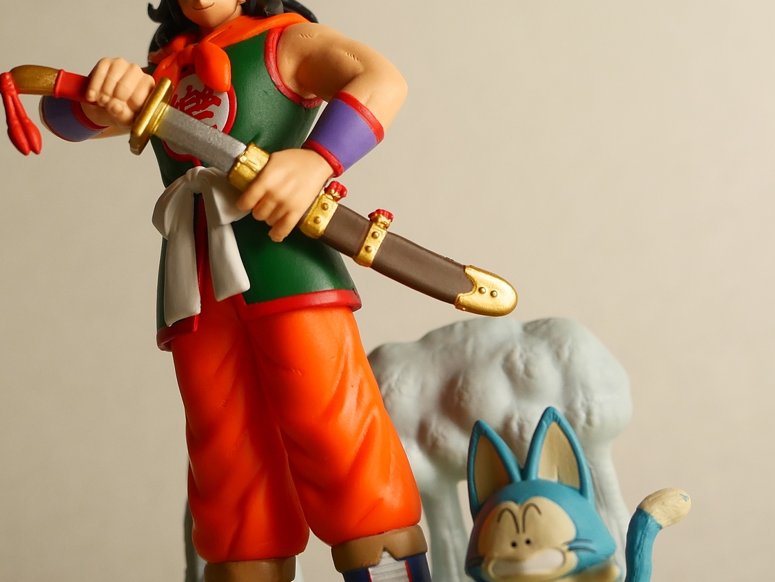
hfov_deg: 35.5
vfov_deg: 27.0
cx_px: 395
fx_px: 1209
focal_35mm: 54
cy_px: 276
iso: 400
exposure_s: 1/80
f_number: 3.2
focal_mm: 19
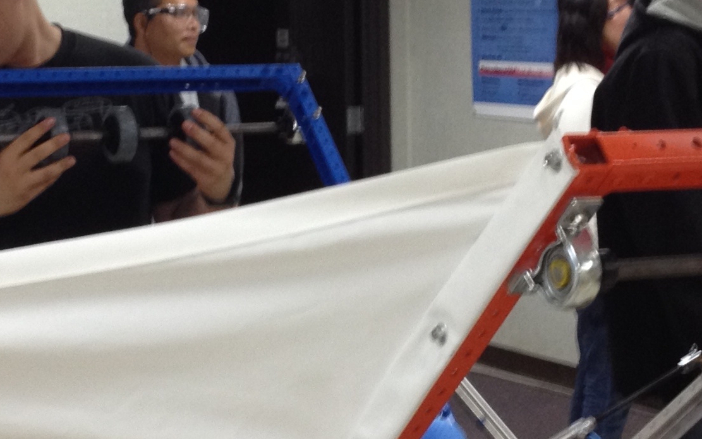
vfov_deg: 12.0
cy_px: 191
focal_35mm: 109
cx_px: 305
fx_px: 2085
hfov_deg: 19.1
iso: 100
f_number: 2.4
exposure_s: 1/20
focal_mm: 4.28
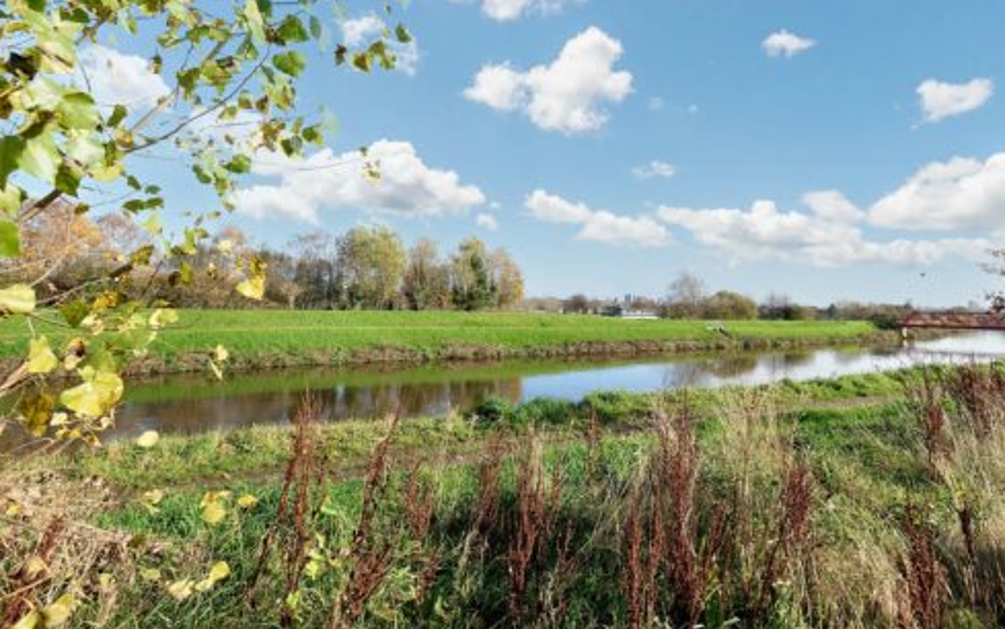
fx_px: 493
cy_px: 273
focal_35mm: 18
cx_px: 561
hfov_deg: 90.7
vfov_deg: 64.8
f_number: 5.6
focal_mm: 10
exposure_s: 1/300
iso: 200
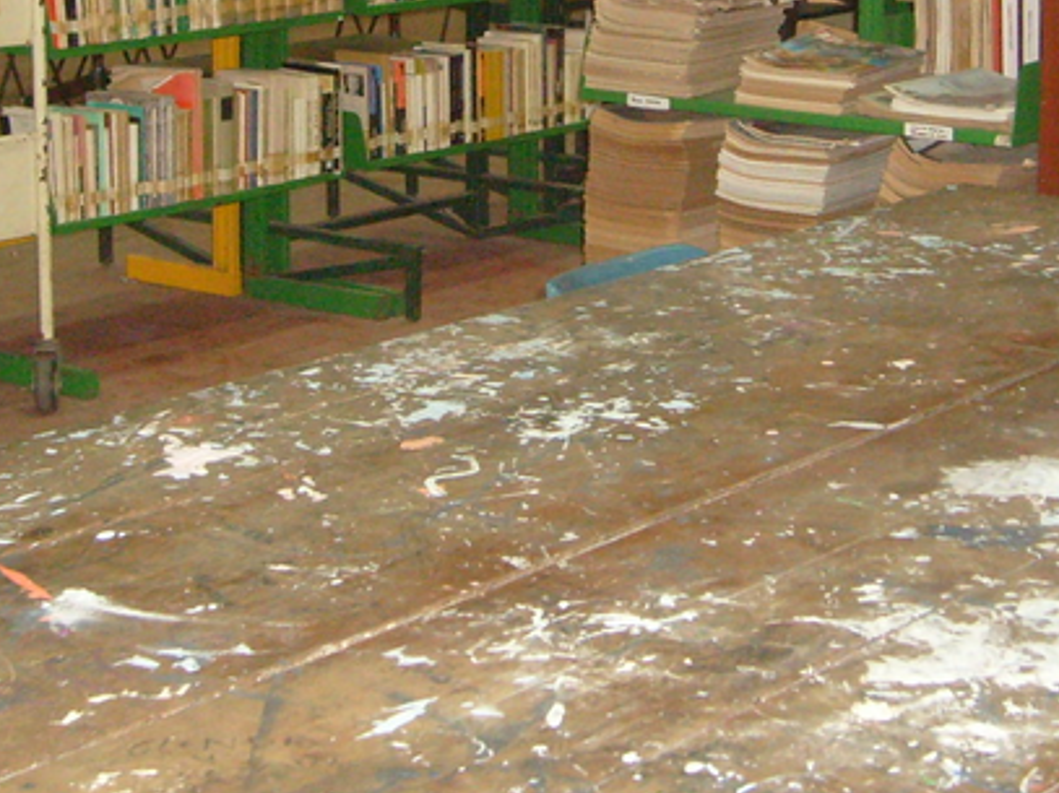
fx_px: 2691
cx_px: 666
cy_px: 0
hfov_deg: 22.2
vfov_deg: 16.4
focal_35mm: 88
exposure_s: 1/45
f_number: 2.8
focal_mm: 5.8
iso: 320
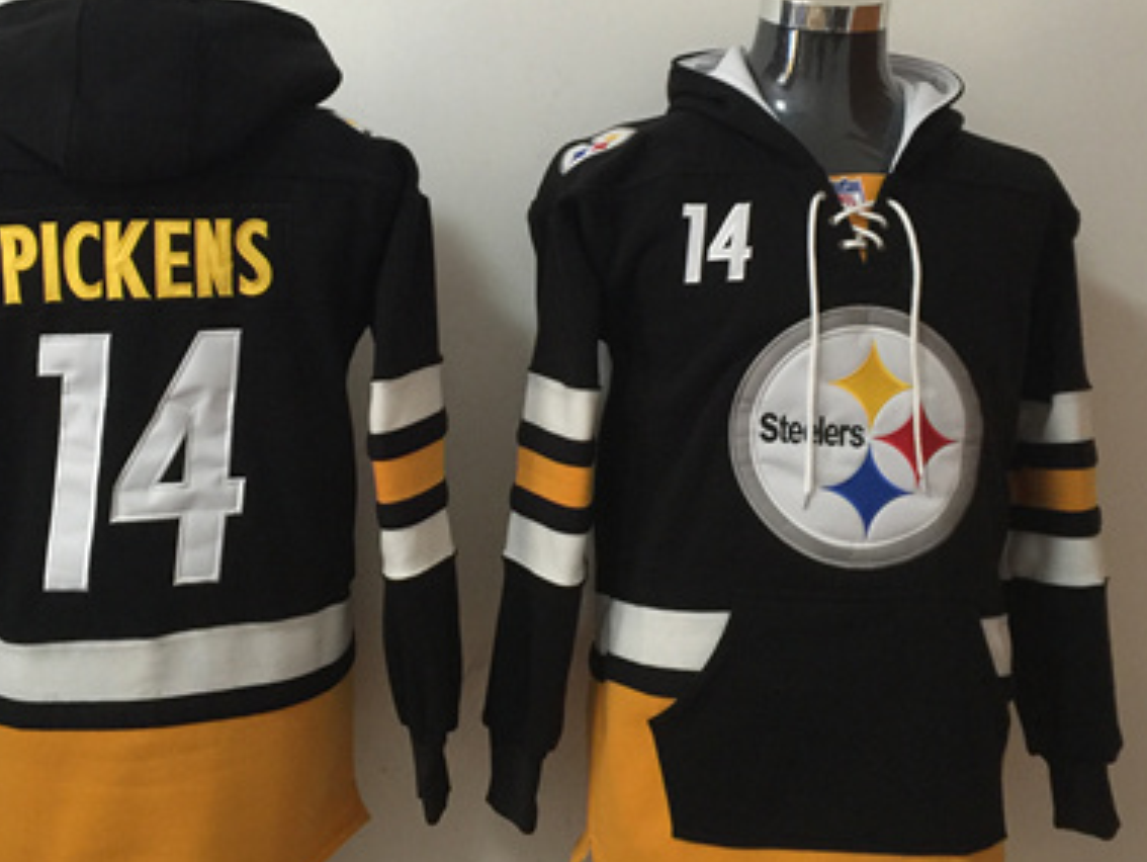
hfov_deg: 41.0
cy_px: 300
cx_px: 452
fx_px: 1525
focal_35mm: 46
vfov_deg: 31.3
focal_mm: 4.15
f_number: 2.2
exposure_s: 1/10
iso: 100
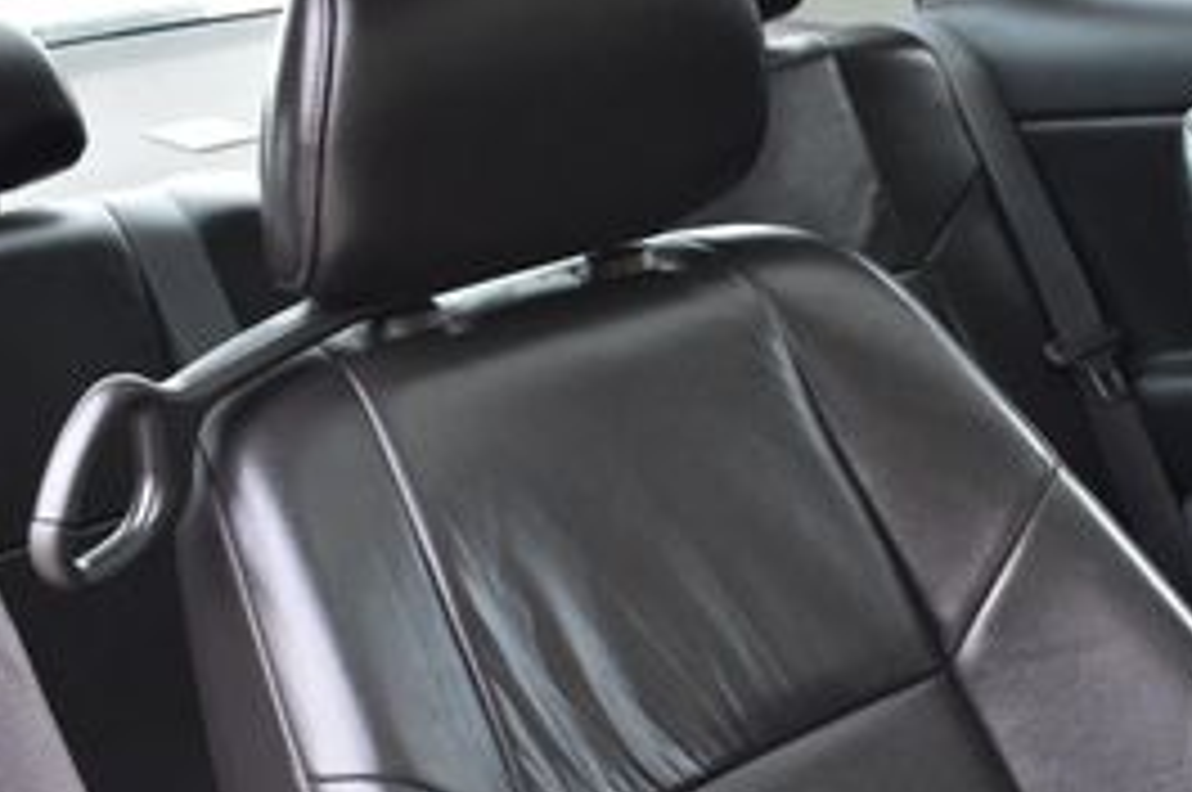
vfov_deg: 17.8
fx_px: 2520
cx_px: 1147
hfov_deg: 25.5
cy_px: 562
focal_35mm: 76
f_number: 6.3
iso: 1100
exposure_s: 1/15
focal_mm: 21
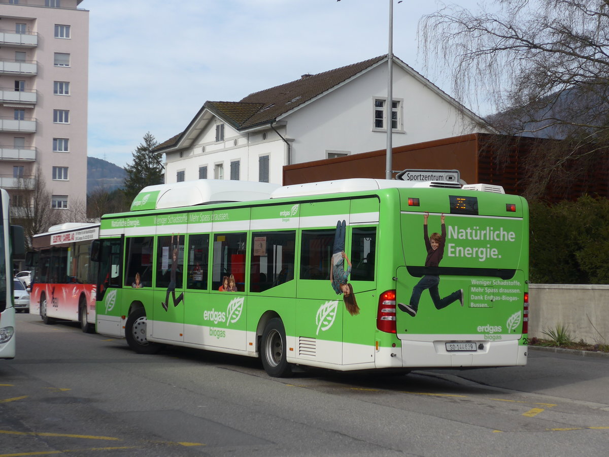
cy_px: 228
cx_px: 304
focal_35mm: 74
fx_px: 1302
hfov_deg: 26.3
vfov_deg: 19.9
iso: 80
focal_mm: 15
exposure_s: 1/640
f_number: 4.2
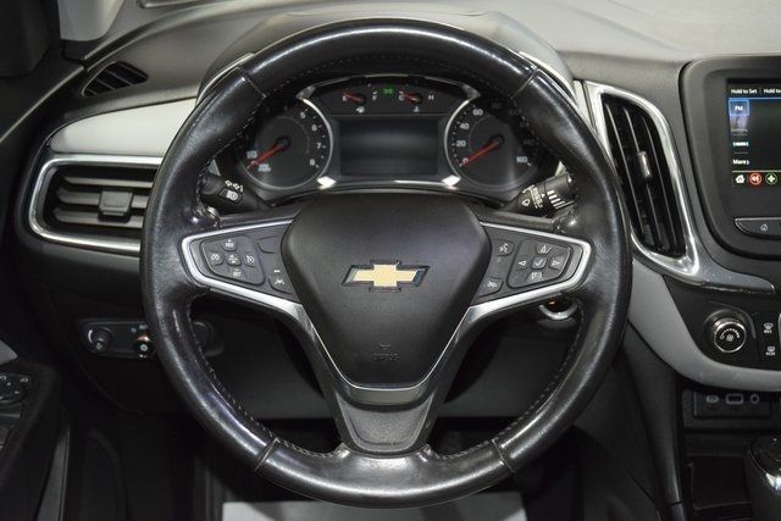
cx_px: 390
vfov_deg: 26.5
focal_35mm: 51
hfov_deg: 38.9
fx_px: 1107
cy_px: 260
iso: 2500
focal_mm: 34
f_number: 4
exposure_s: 1/50
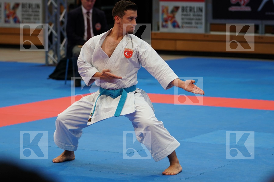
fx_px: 1081
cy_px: 91
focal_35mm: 142
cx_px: 137
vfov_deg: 9.7
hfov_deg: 14.4
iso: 500
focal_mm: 95
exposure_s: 1/400
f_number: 2.8
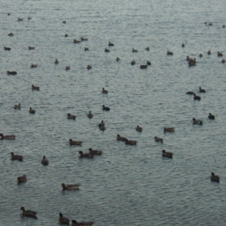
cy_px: 136
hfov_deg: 10.4
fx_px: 1234
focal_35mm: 167
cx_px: 43
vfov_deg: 10.5
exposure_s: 1/100
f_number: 5.4
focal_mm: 23.7
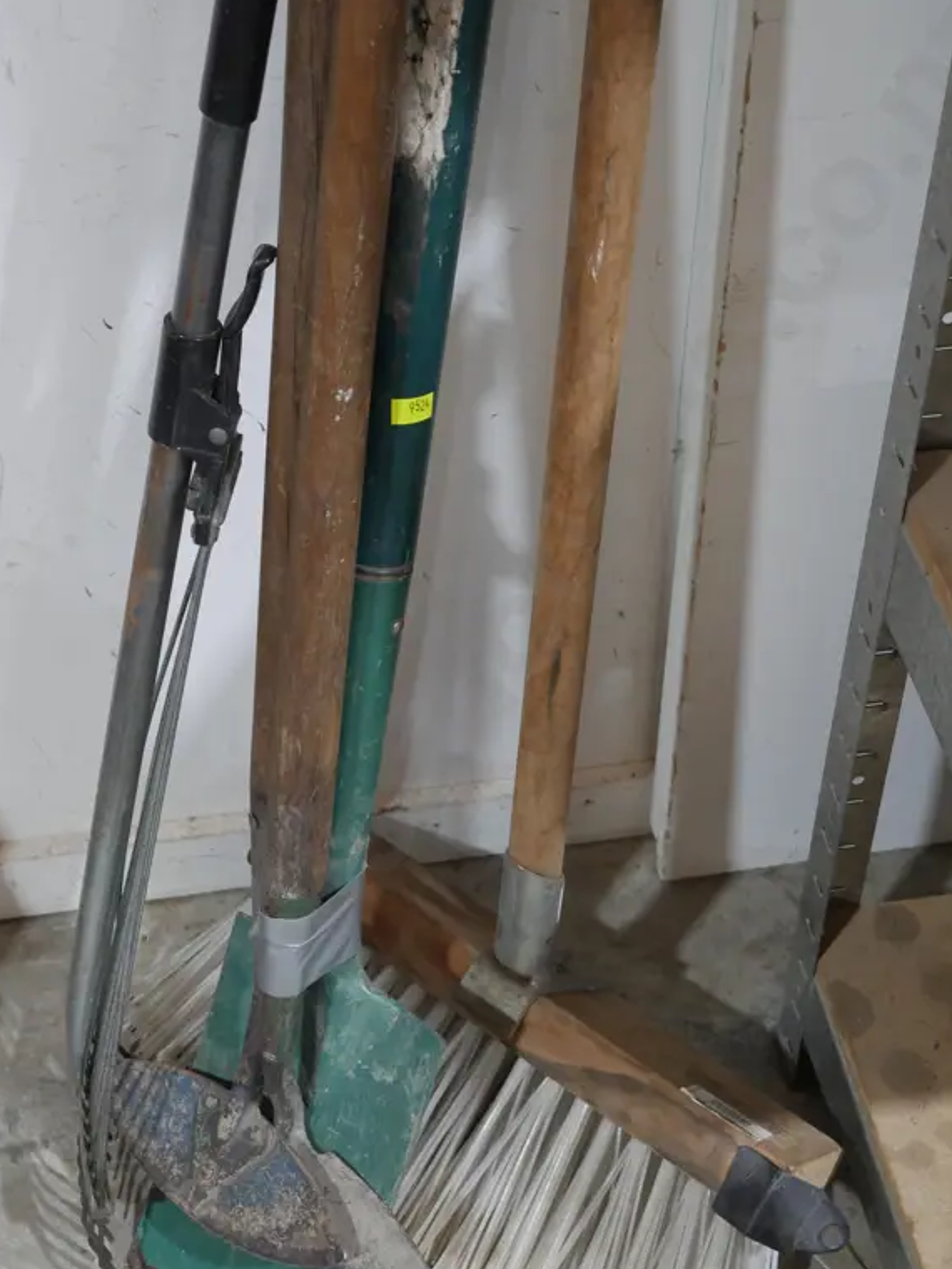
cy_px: 691
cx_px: 479
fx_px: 2273
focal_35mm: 62
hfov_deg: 23.7
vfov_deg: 31.2
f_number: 5.1
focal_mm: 23
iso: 1600
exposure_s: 1/60
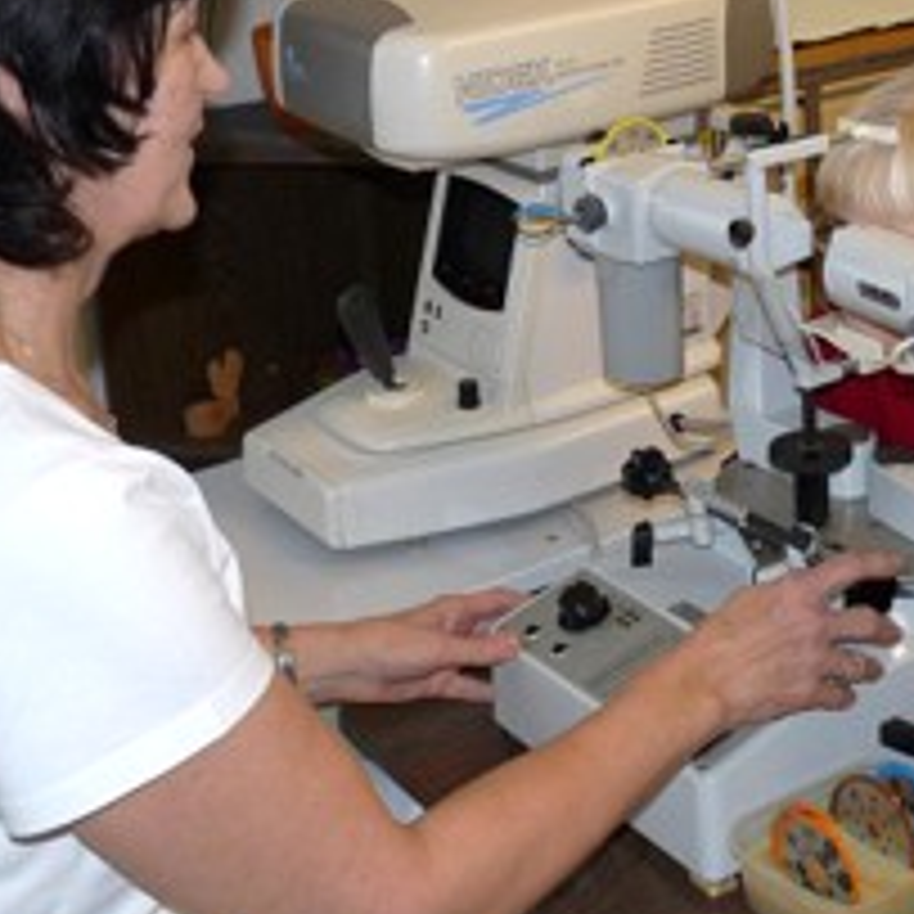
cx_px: 500
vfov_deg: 35.9
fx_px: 1404
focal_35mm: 47
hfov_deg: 36.0
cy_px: 360
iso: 100
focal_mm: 4.8
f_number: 2.8
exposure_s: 1/30
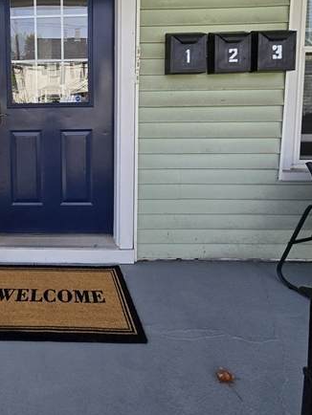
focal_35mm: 23
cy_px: 136
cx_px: 45
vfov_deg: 71.5
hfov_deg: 53.3
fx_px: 276
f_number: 2.2
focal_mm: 2.2
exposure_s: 1/2000
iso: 100
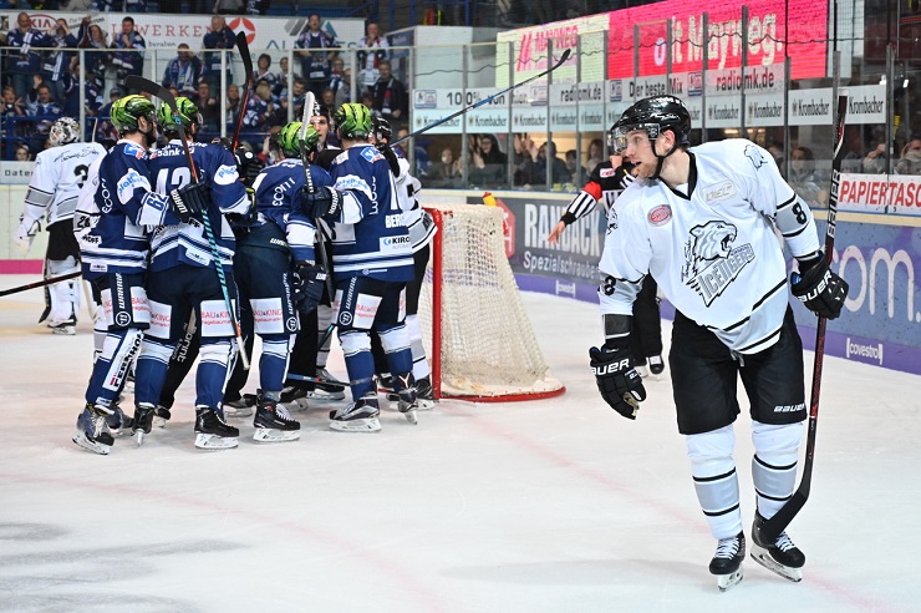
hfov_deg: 28.9
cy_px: 306
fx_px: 1789
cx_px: 460
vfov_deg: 19.4
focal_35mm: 70
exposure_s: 1/1000
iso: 3200
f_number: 4
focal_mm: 70
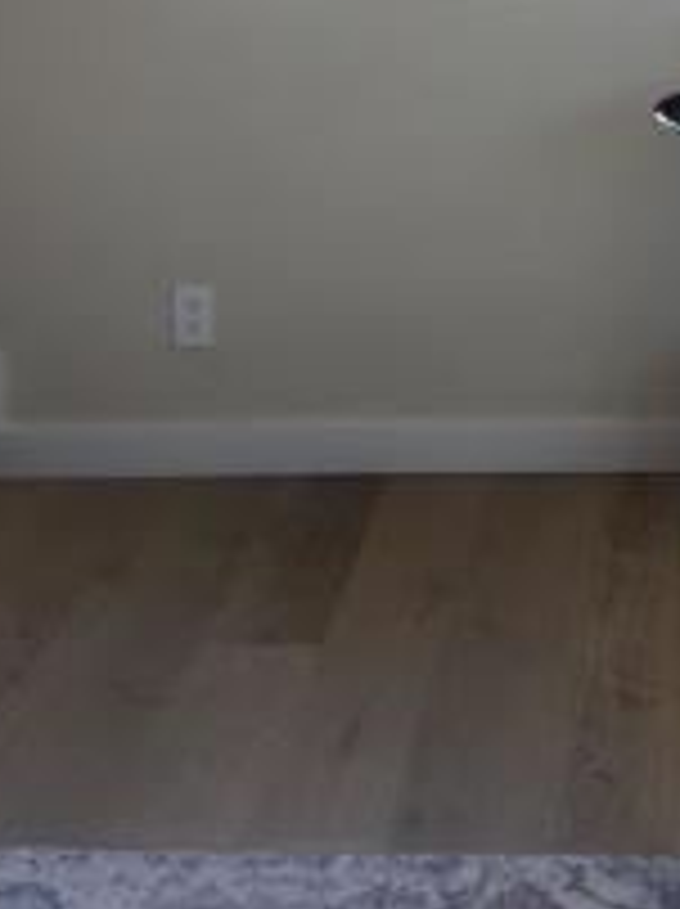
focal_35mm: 73
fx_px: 1916
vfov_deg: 24.9
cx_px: 721
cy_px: -81
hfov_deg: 19.4
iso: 20
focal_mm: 5.4
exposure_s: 1/310
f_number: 1.8
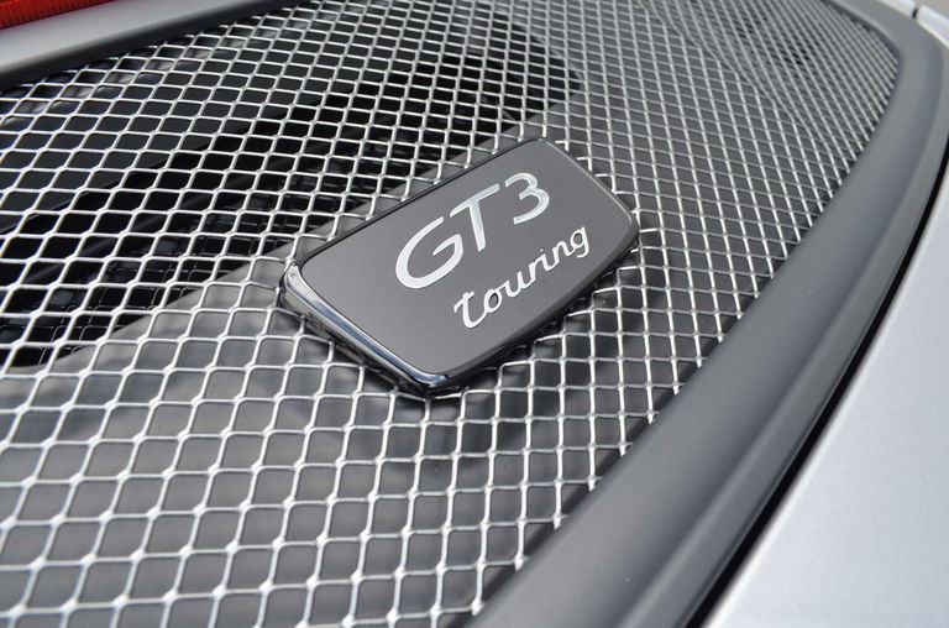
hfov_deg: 67.5
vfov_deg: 47.7
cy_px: 314
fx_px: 710
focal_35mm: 27
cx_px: 474
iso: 280
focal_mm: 18
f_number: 8
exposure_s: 1/60
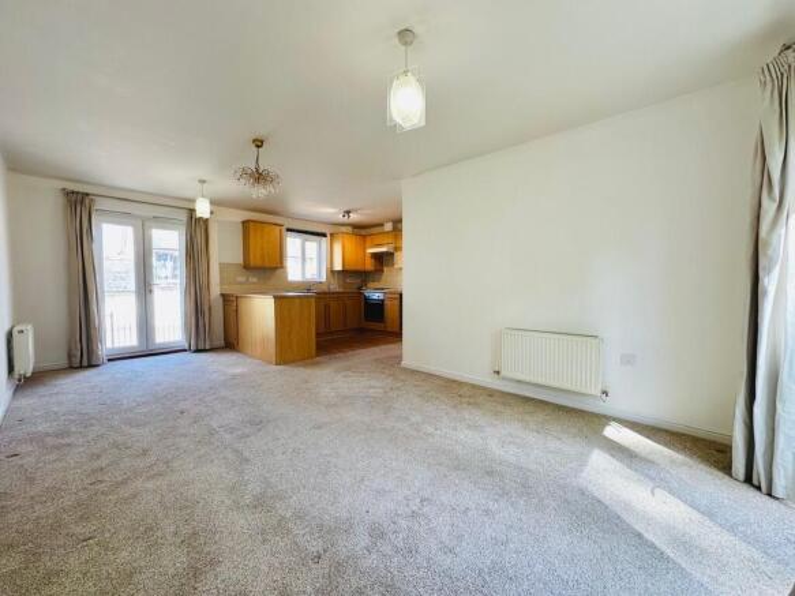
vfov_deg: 85.7
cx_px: 398
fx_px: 321
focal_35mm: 14
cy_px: 298
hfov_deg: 102.1
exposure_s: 1/99
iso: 100
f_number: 2.2
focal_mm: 2.22
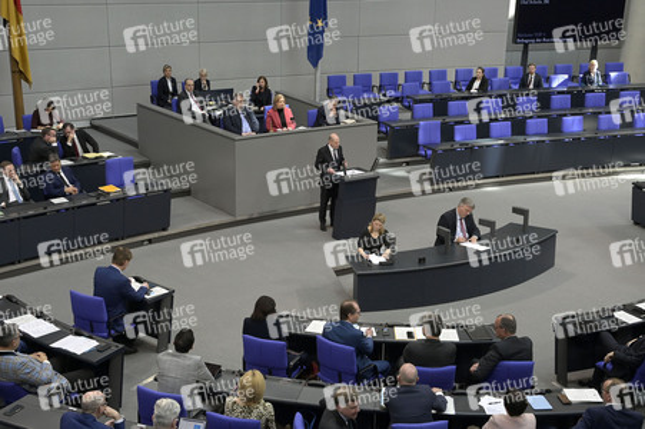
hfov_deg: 39.6
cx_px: 322
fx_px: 895
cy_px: 214
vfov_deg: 27.0
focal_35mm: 50
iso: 5000
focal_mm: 50
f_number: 5.6
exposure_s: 1/500
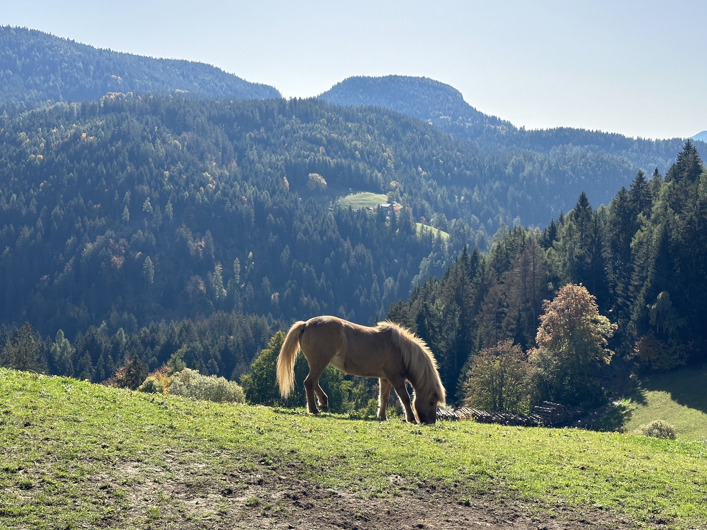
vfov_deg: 29.7
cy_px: 269
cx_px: 361
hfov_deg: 38.9
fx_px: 1001
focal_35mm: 49
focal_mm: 6.86
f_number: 1.78
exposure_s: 1/1848
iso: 64
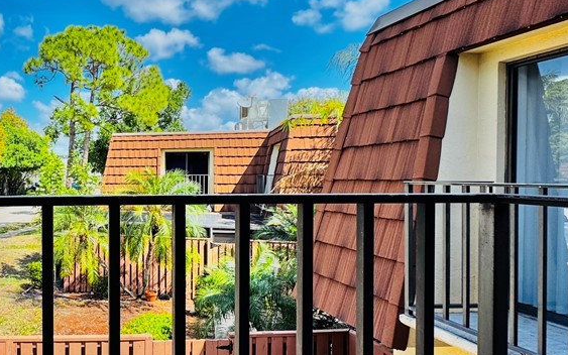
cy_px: 183
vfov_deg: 46.0
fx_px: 418
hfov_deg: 60.7
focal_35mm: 27
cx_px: 87
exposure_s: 1/541
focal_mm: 2.22
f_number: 2.2
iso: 40
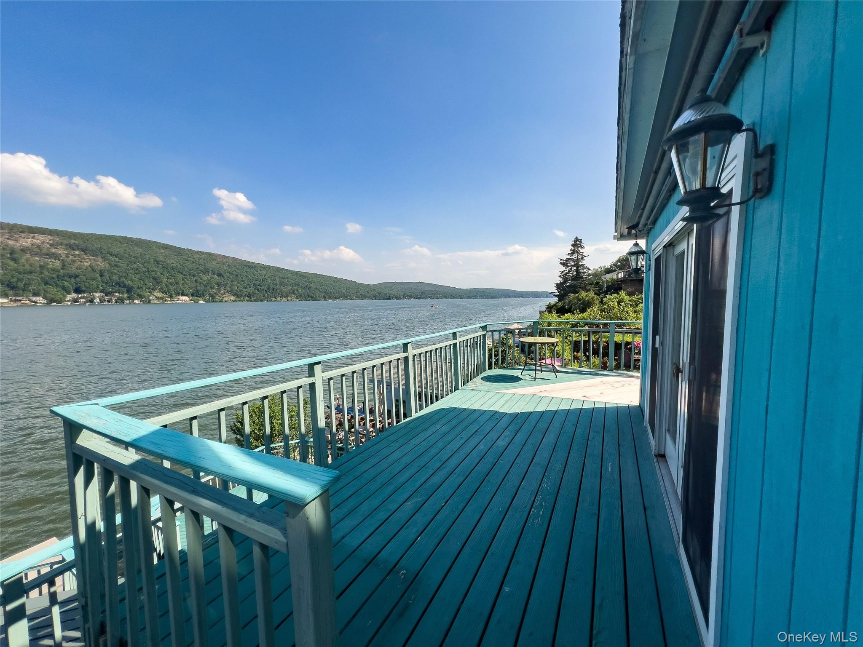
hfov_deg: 106.2
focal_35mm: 13
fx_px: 324
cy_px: 324
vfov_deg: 89.9
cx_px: 432
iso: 32
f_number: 1.8
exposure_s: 1/1900
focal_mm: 1.57
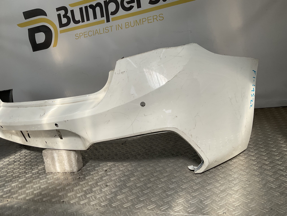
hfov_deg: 61.7
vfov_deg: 48.2
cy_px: 108
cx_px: 144
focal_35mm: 29
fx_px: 240
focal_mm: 3
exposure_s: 1/1144
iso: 16
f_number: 1.8
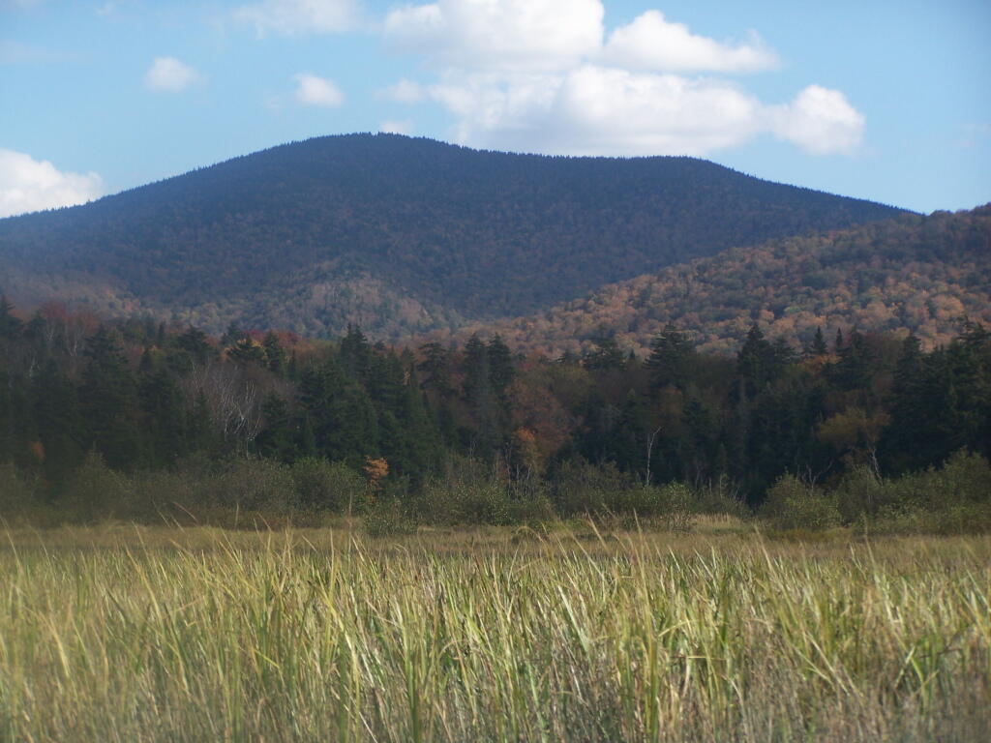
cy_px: 372
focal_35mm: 139
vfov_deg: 10.7
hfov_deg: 14.2
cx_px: 496
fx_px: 3979
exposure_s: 1/800
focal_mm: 23.1
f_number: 3.2
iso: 80
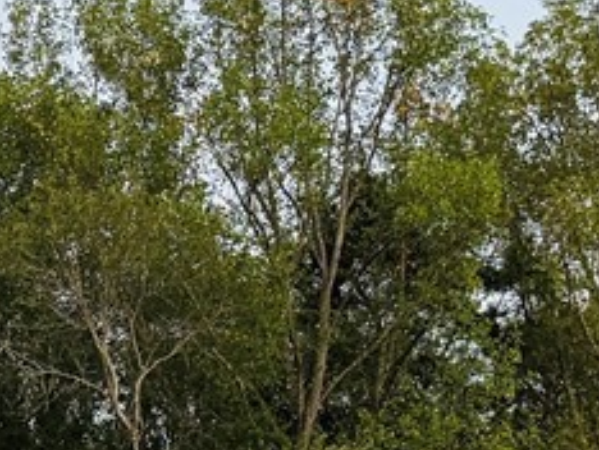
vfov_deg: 13.2
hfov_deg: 15.9
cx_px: -484
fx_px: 1819
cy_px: 718
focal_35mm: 105
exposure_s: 1/121
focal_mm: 6.76
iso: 100
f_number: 1.78
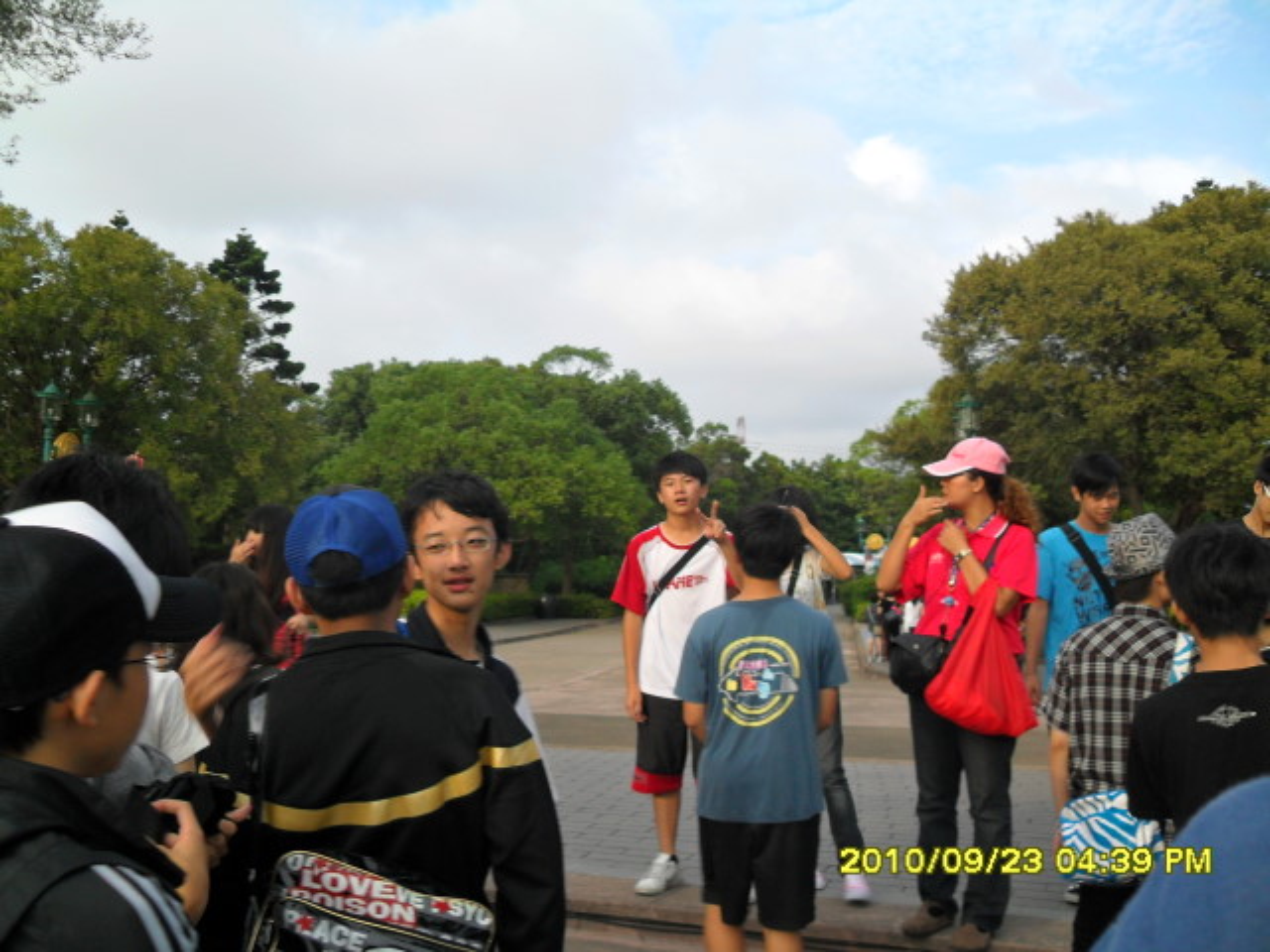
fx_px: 1284
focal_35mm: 35
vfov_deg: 40.7
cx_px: 635
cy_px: 476
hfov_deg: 52.6
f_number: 8.9
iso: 100
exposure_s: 1/60
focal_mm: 6.2
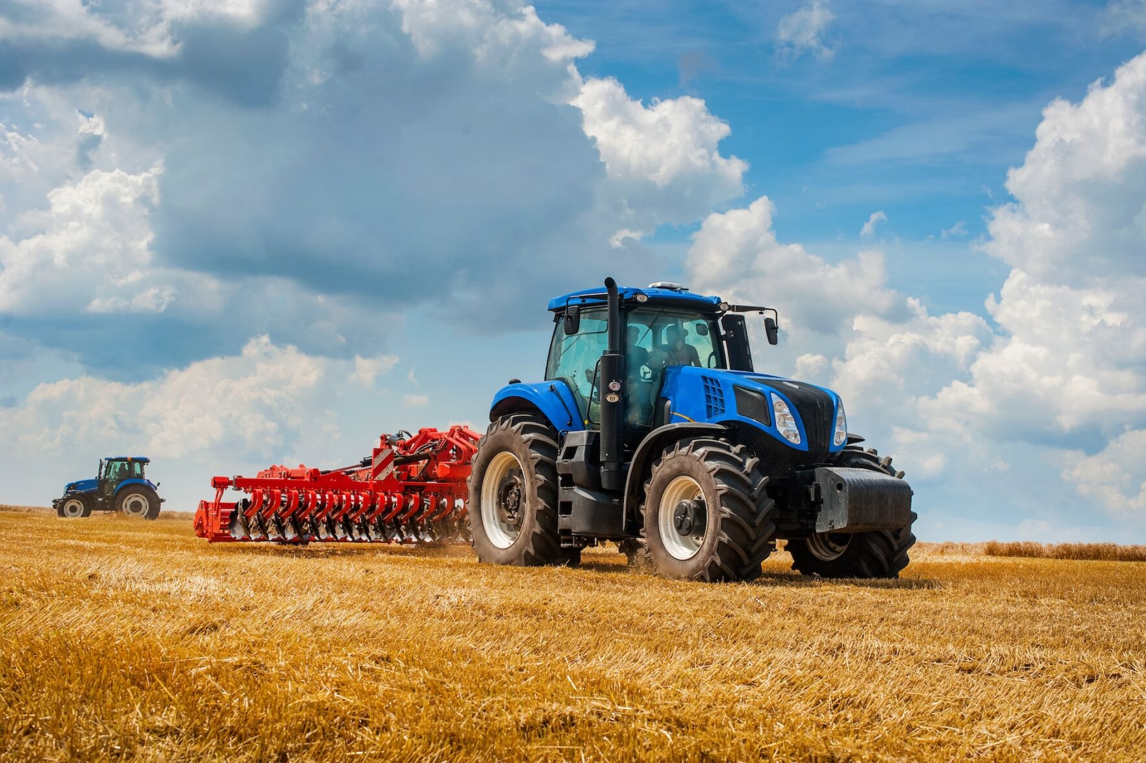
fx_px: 1591
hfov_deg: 39.6
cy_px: 382
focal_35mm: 50
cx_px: 573
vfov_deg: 27.0
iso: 200
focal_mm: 50
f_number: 7.1
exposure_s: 1/1000
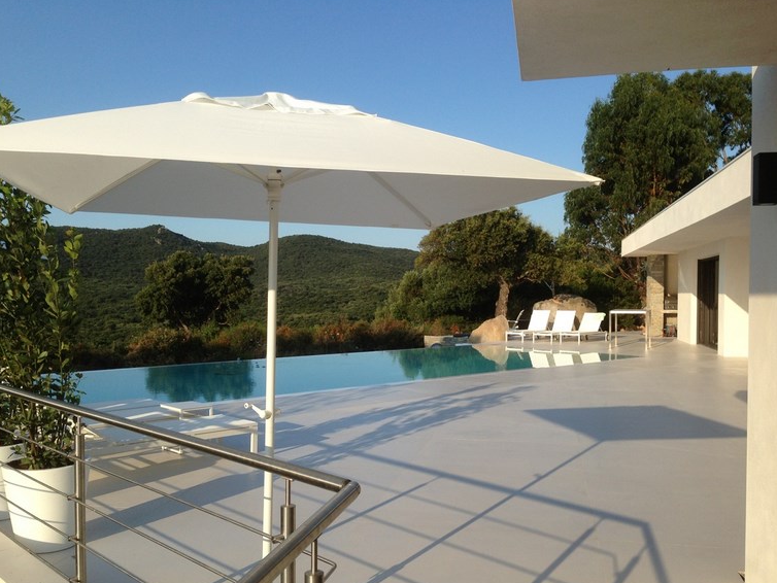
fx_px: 786
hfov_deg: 52.6
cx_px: 392
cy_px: 306
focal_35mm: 35
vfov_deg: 40.7
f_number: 2.4
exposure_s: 1/1506
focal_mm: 4.13
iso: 50
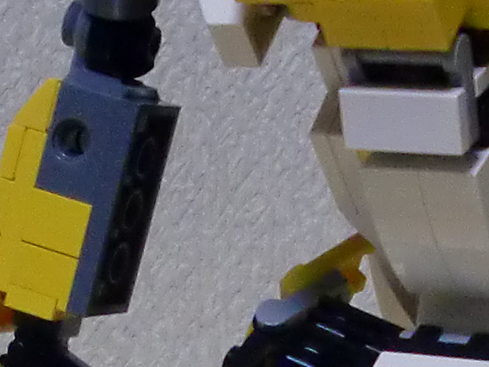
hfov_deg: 9.2
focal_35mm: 216
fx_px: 3051
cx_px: 334
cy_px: 542
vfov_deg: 6.8
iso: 400
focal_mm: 6.3
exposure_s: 1/60
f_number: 2.8
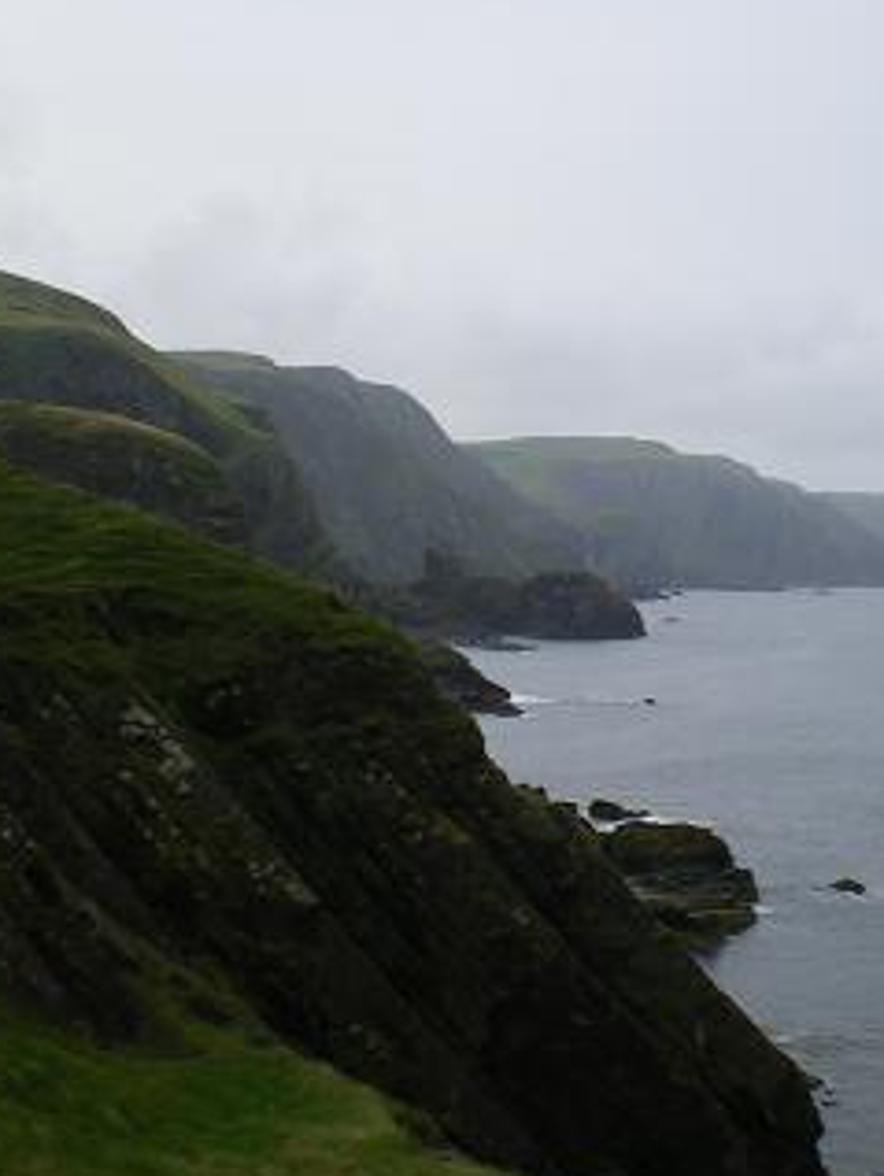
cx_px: 570
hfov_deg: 23.2
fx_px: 2142
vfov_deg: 30.7
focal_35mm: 63
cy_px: 570
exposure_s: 1/160
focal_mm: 6.3
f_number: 4.6
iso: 64
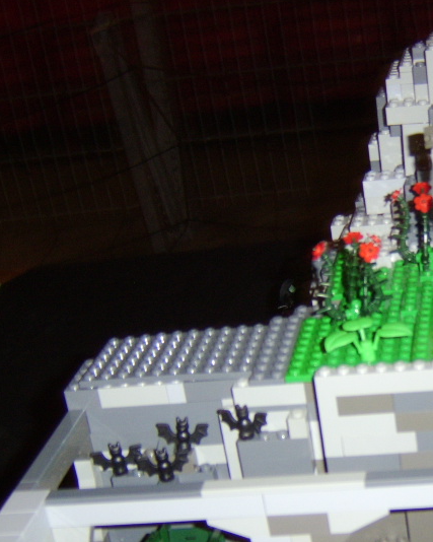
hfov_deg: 25.0
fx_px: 929
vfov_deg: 32.3
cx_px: 434
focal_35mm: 58
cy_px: 343
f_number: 2.7
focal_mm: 8.13
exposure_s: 1/30
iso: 200
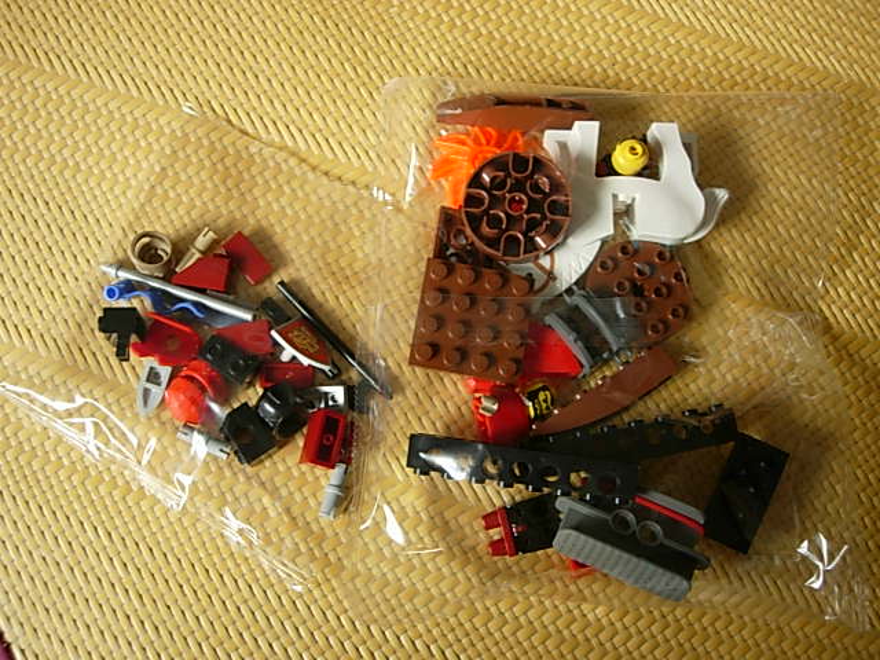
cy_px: 330
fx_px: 966
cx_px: 440
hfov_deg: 49.0
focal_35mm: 38
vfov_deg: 37.7
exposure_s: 1/15.1
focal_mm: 7.8
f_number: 2.8
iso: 79
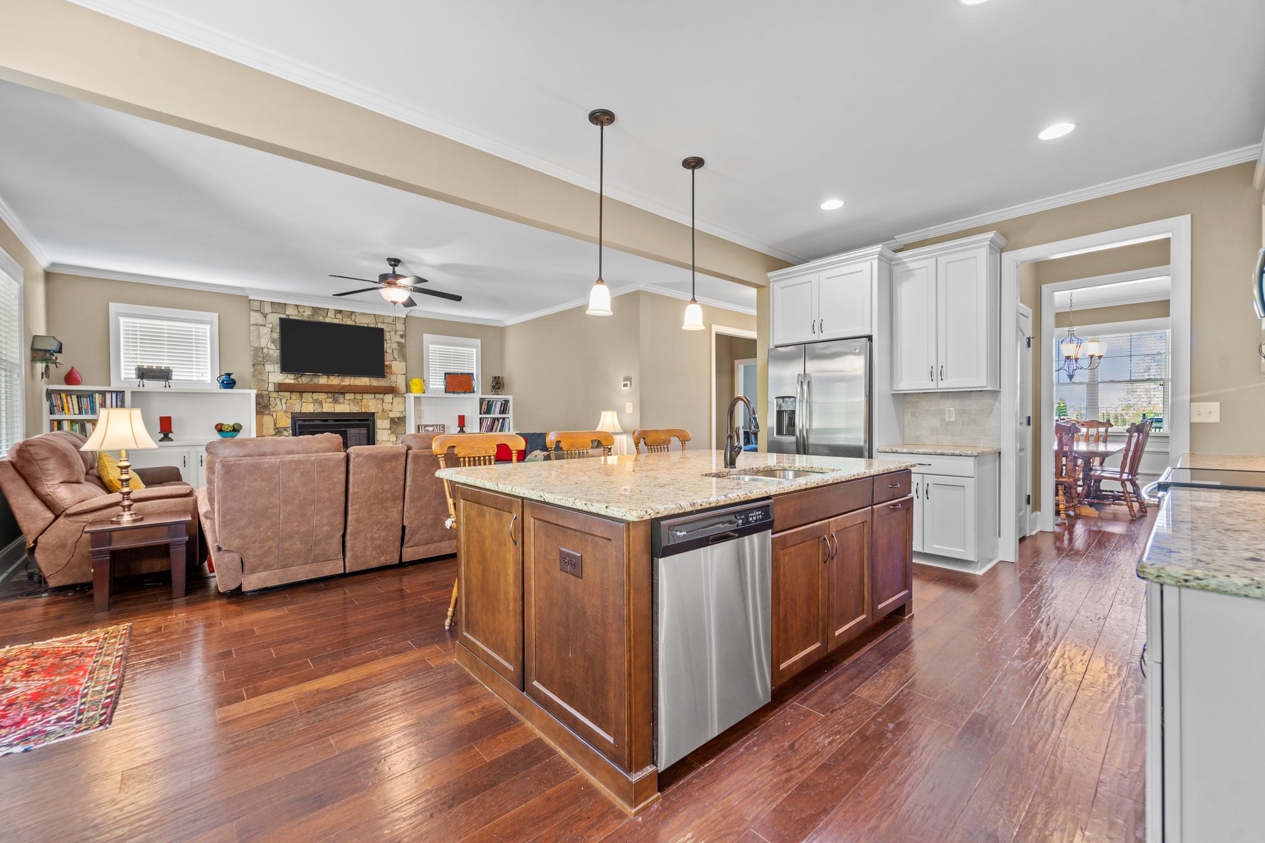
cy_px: 422
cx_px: 632
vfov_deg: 81.2
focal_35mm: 14
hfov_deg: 104.3
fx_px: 492
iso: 200
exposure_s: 1/1.25
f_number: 8
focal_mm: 14
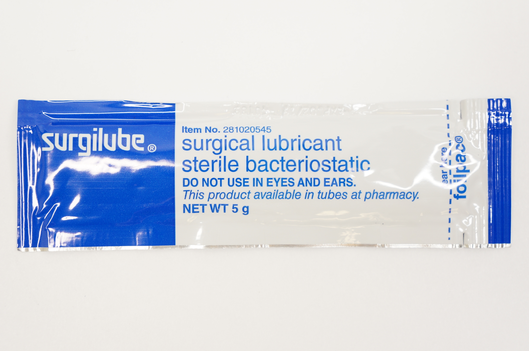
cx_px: 264
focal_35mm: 58
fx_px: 859
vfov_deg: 23.1
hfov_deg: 34.2
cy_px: 176
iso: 400
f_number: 5.6
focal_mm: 39
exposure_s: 1/60
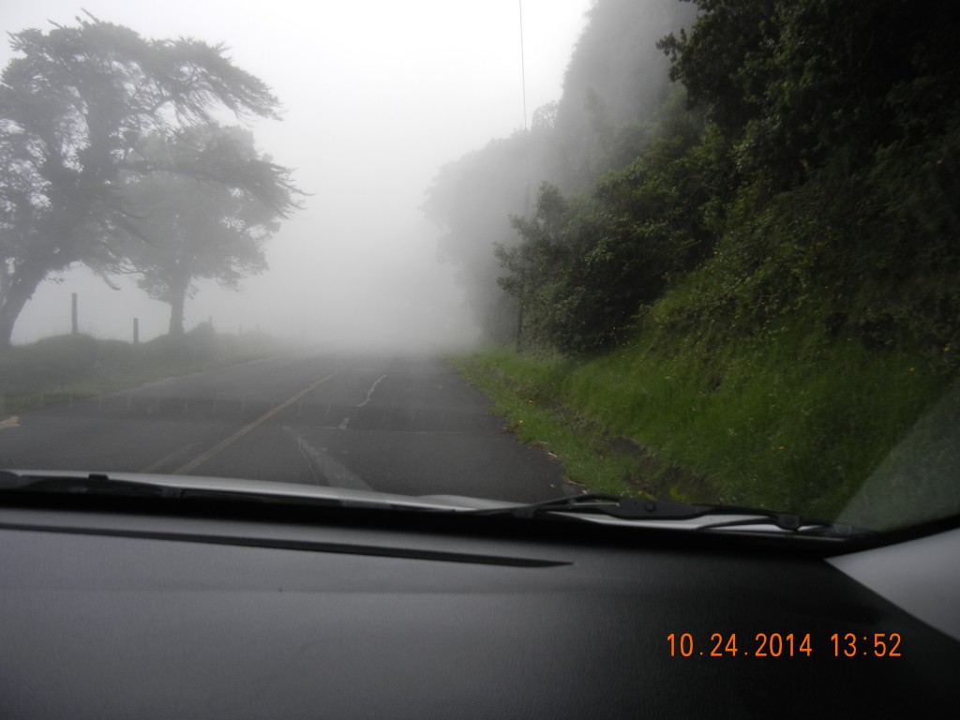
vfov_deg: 46.8
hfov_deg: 60.0
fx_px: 832
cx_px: 480
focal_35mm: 30
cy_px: 360
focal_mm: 5.4
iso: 160
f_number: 3.5
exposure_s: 1/436
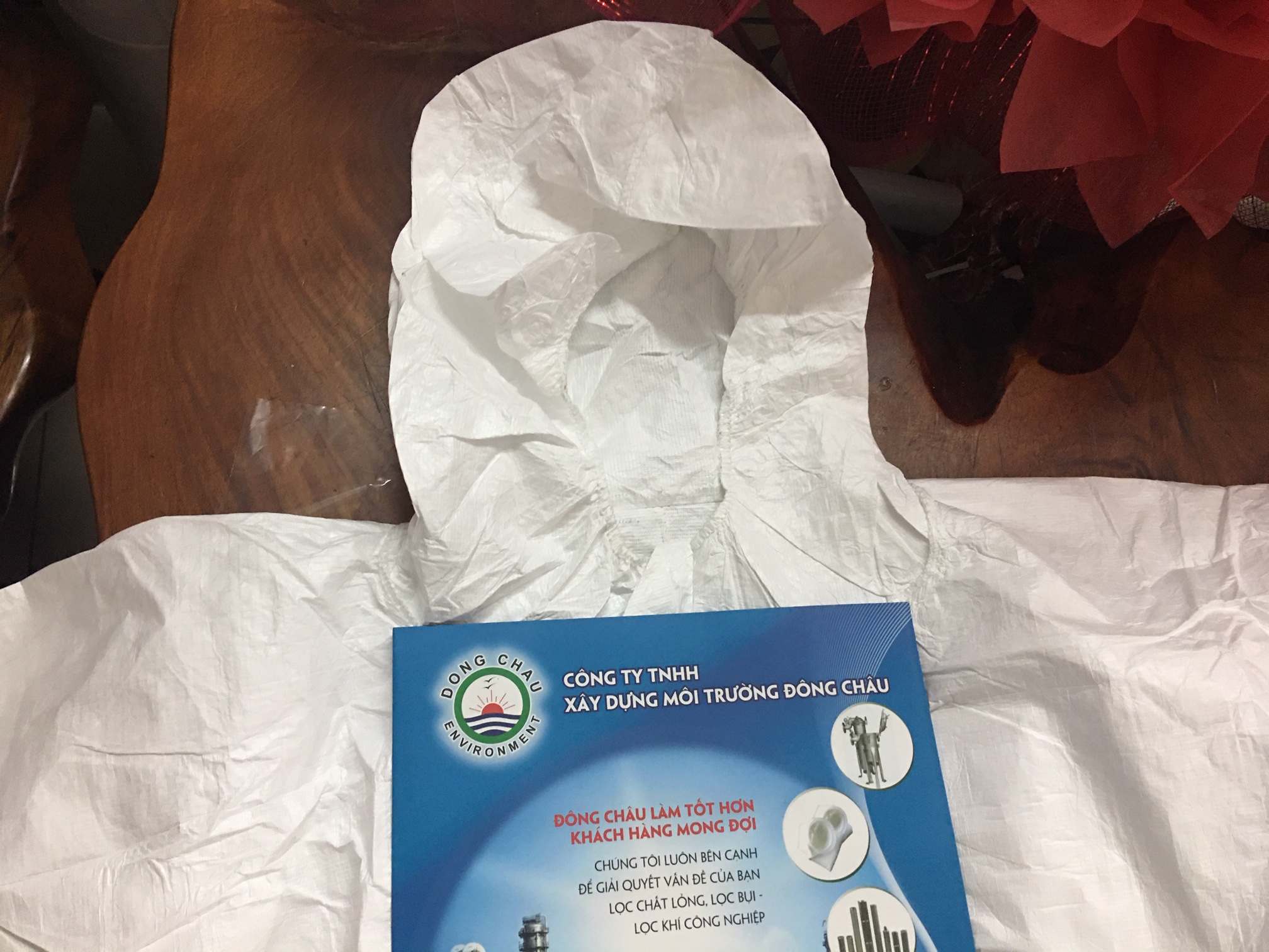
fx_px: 1063
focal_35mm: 29
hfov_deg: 61.7
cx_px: 634
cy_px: 476
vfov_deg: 48.2
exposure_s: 1/10
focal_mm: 4.15
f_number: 2.2
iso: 80
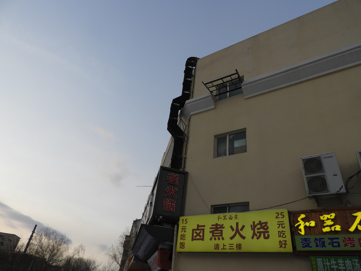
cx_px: 180
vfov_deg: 56.8
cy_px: 136
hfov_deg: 71.6
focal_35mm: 24
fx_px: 250
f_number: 3.3
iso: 100
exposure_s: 1/640
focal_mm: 4.3
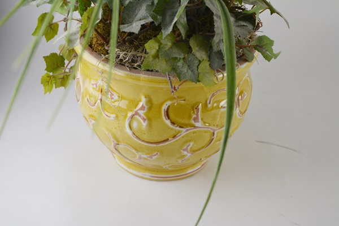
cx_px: 170
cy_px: 113
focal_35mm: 52
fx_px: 494
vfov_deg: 25.8
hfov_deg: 37.9
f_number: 6.3
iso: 200
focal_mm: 35
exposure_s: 1/160
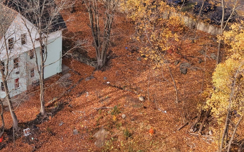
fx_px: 446
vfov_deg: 19.4
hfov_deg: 30.2
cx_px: 64
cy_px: 72
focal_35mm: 67
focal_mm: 8.7
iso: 250
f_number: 1.8
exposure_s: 1/2000
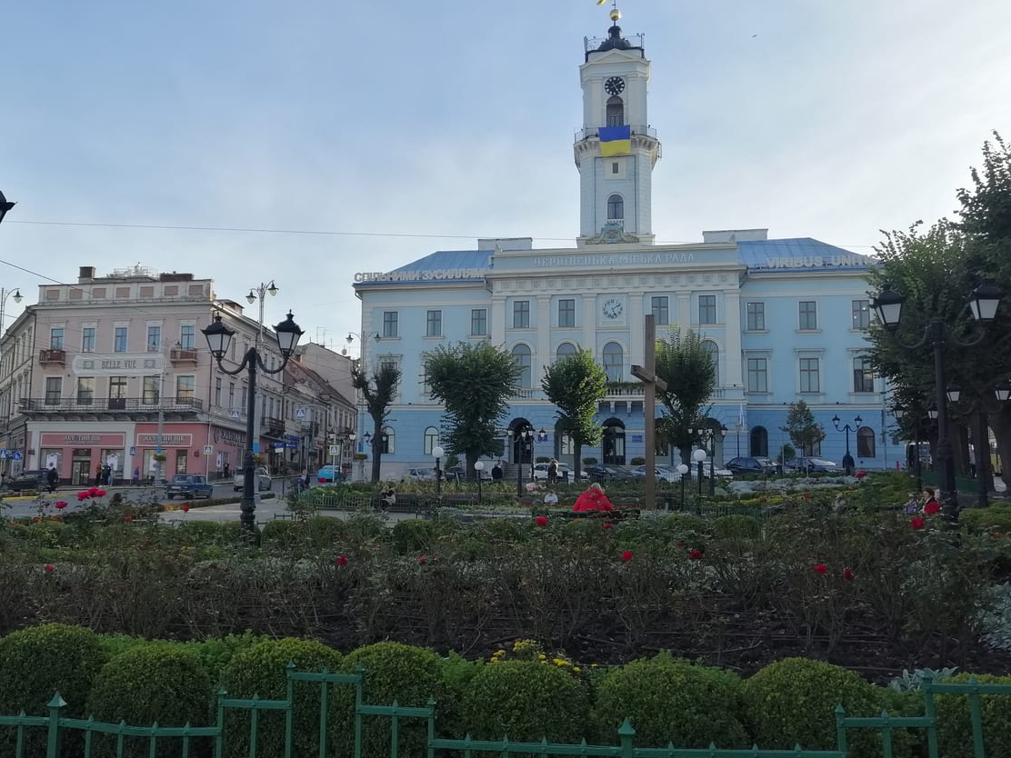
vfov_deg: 41.8
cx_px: 403
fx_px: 993
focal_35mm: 34
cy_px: 380
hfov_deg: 53.6
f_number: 1.8
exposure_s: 1/457
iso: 50
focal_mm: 3.95
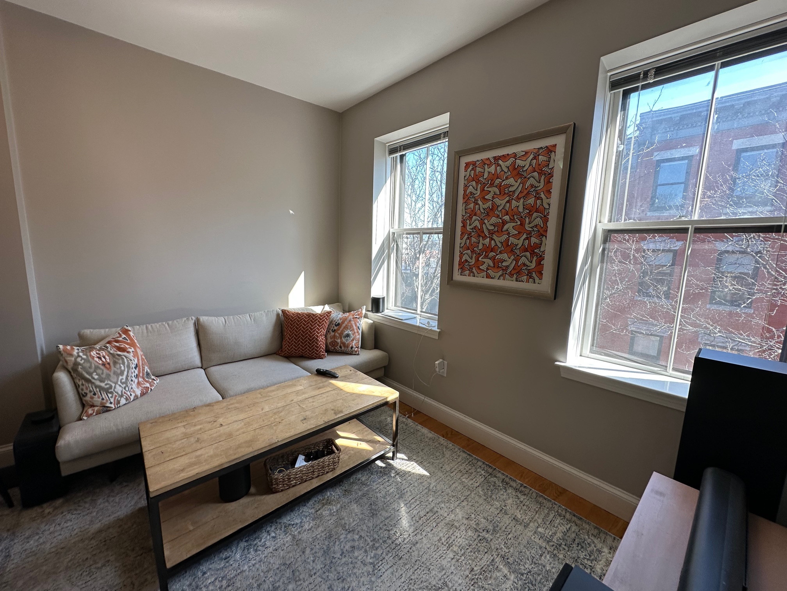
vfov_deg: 85.7
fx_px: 318
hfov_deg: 102.1
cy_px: 296
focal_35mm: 14
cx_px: 394
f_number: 2.2
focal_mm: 2.22
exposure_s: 1/120
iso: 50
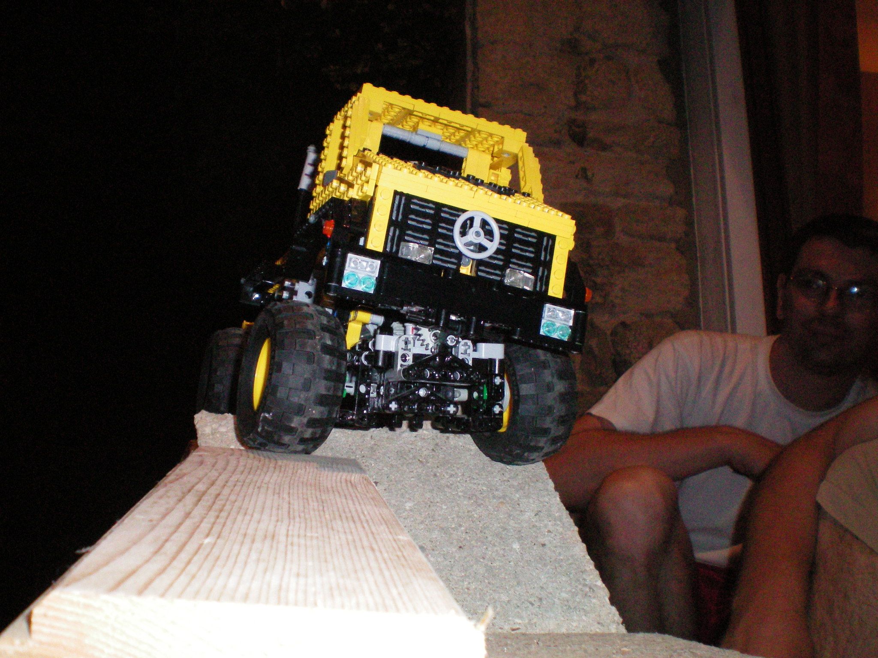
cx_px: 439
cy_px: 329
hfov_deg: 49.0
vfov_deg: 37.7
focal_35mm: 38
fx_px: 964
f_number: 4.6
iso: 400
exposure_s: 1/60
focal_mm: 6.3
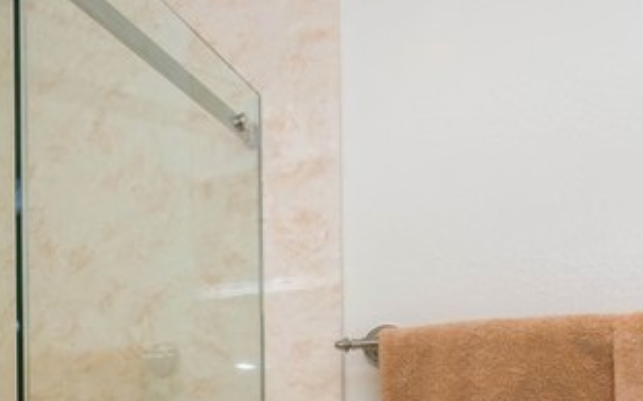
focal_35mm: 47
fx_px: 823
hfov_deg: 37.2
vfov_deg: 25.7
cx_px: -31
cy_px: 421
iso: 250
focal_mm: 14
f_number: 8
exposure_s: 1/200
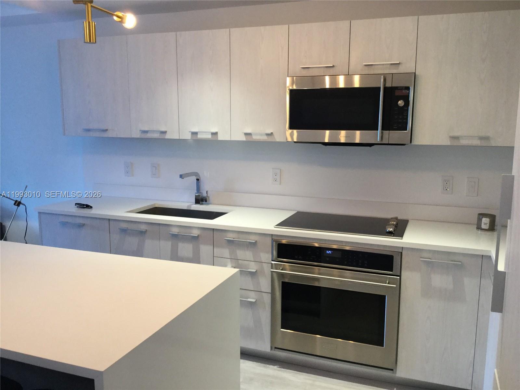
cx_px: 260
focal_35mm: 31
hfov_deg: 58.4
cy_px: 195
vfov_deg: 45.4
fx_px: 466
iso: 64
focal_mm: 3.3
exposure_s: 1/30
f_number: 2.4
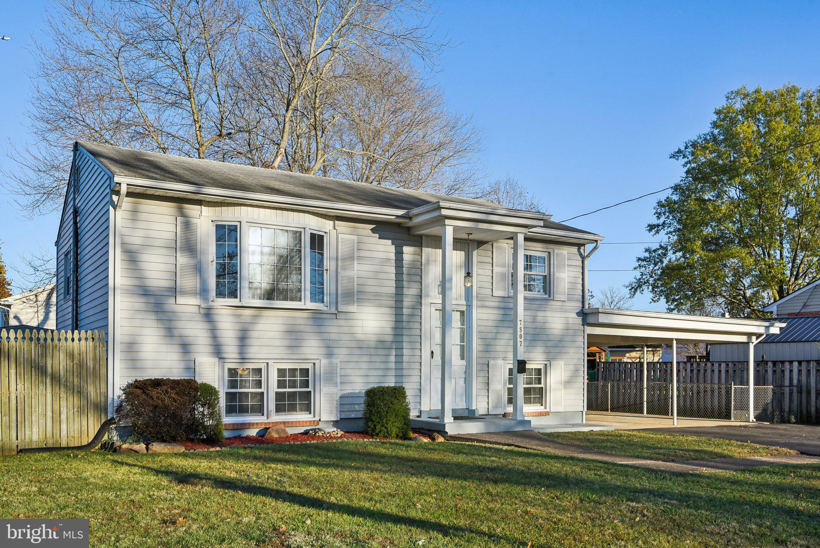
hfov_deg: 61.9
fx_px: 684
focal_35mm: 30
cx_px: 410
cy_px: 274
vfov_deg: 43.6
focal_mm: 30
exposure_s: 1/640
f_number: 8
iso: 400
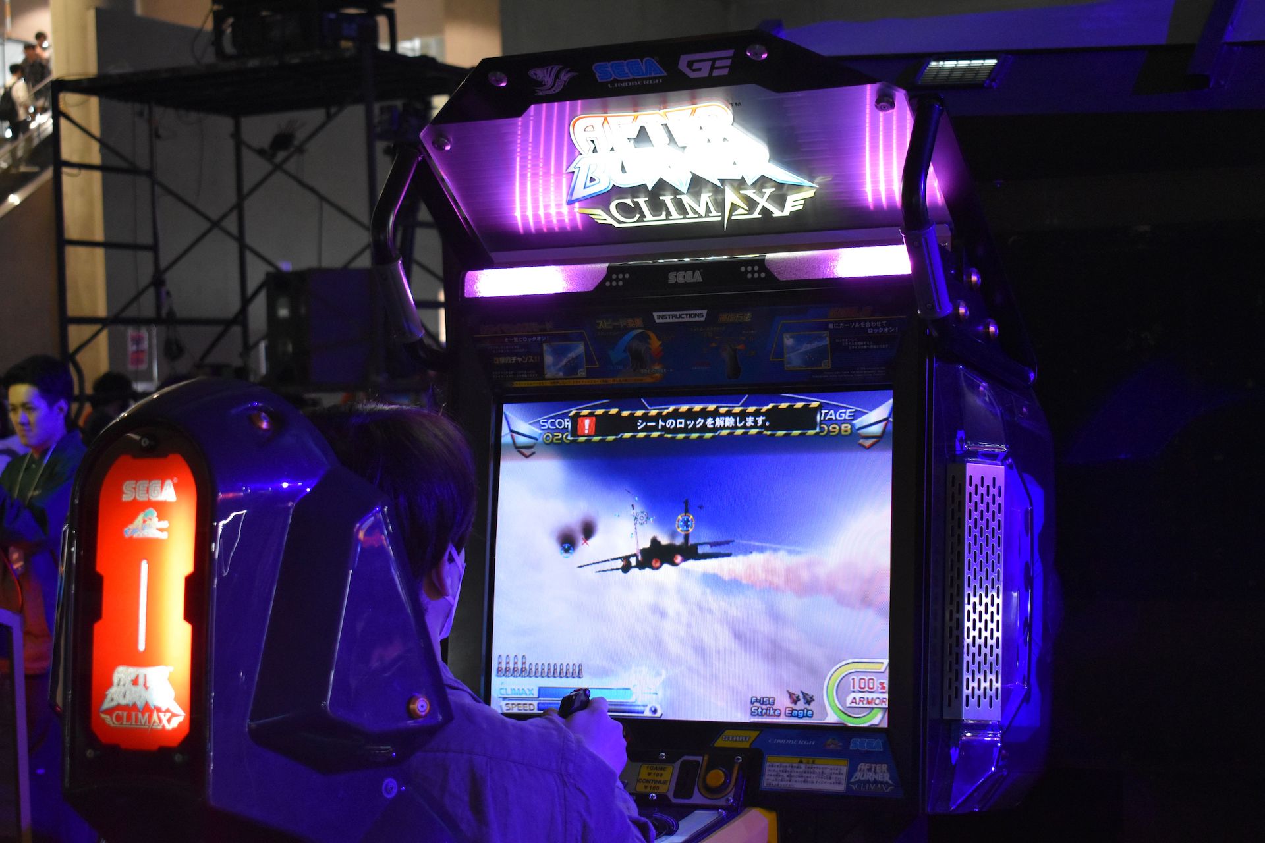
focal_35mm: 60
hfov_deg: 33.4
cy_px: 422
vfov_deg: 22.6
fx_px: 2108
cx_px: 632
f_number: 4.8
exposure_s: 1/60
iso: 2800
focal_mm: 40
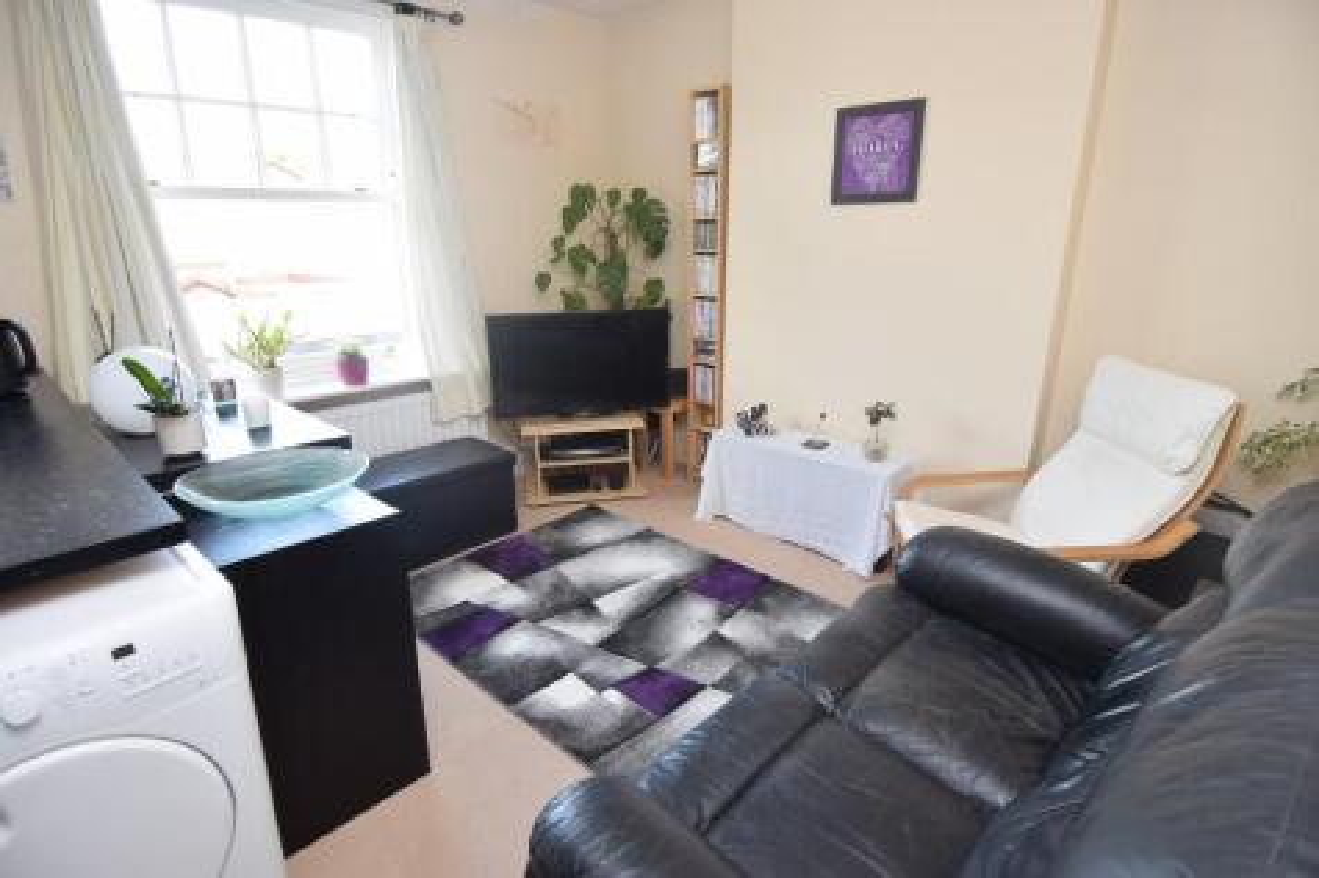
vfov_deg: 67.3
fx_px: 659
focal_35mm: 18
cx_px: 660
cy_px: 439
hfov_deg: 90.0
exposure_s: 1/80
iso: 400
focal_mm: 12
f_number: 4.5
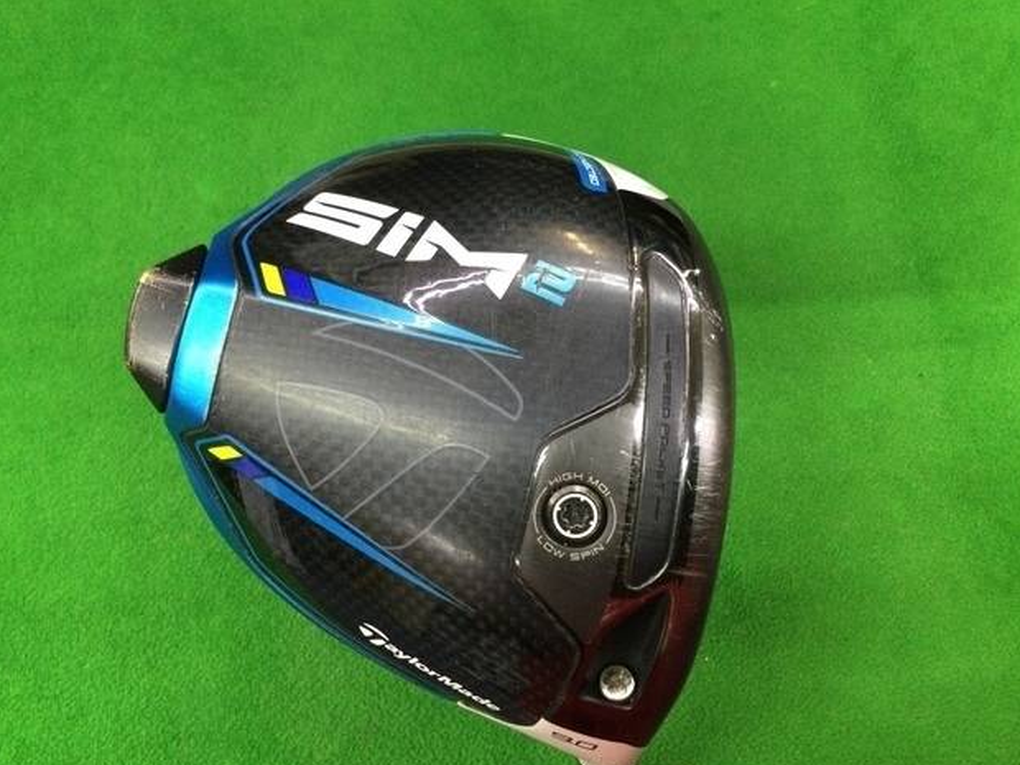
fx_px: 943
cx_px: 510
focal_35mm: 32
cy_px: 392
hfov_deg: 56.8
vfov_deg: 44.2
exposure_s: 1/30
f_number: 2.4
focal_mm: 3.3
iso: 160
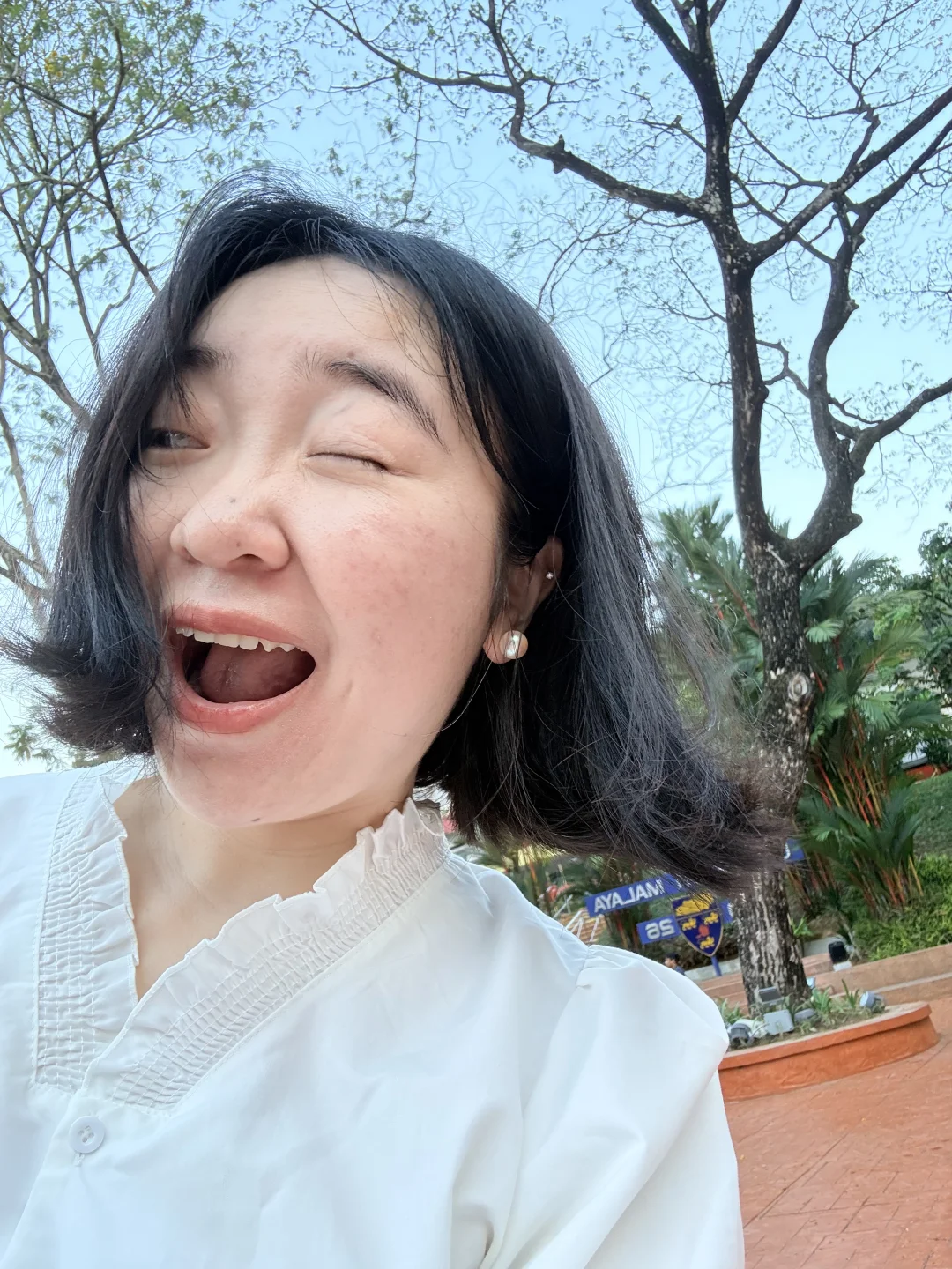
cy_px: 634
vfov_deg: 73.9
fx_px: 843
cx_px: 476
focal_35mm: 23
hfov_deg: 58.9
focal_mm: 2.69
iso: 125
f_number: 1.9
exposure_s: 1/60
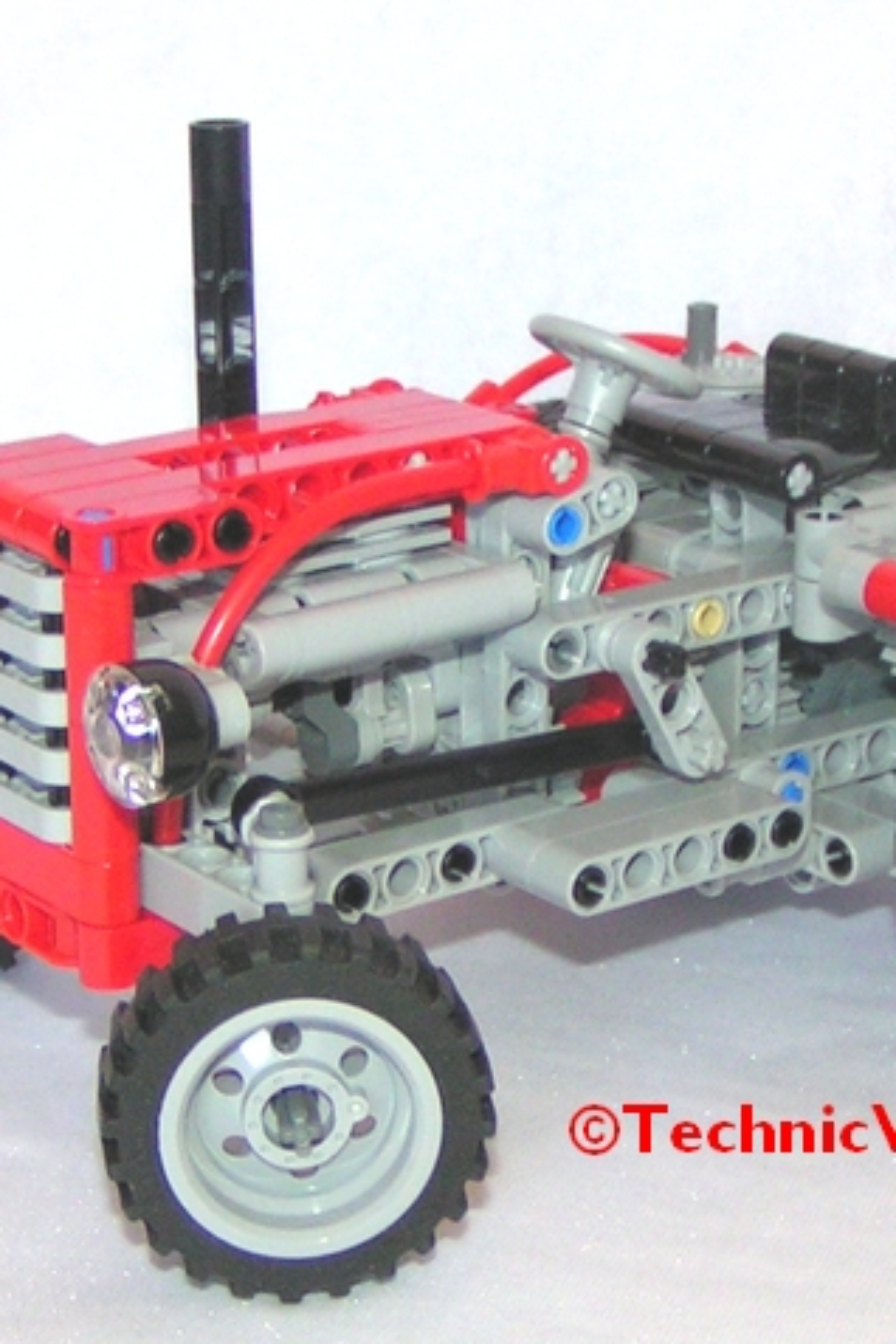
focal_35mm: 53
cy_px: 673
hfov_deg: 25.3
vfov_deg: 37.5
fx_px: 1979
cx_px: 617
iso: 160
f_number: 2.8
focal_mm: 5.8
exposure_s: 1/40
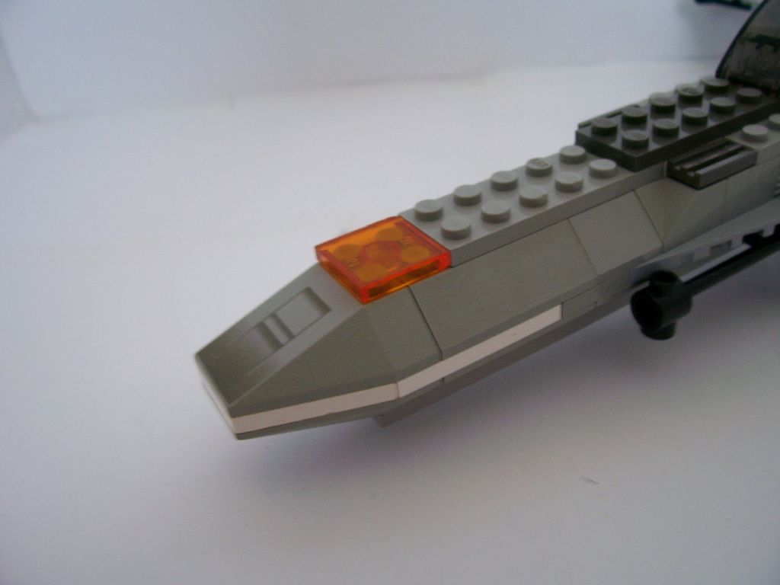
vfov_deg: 41.8
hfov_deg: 54.0
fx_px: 766
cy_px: 292
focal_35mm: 34
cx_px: 390
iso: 160
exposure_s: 1/8
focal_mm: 5.6
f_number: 2.7
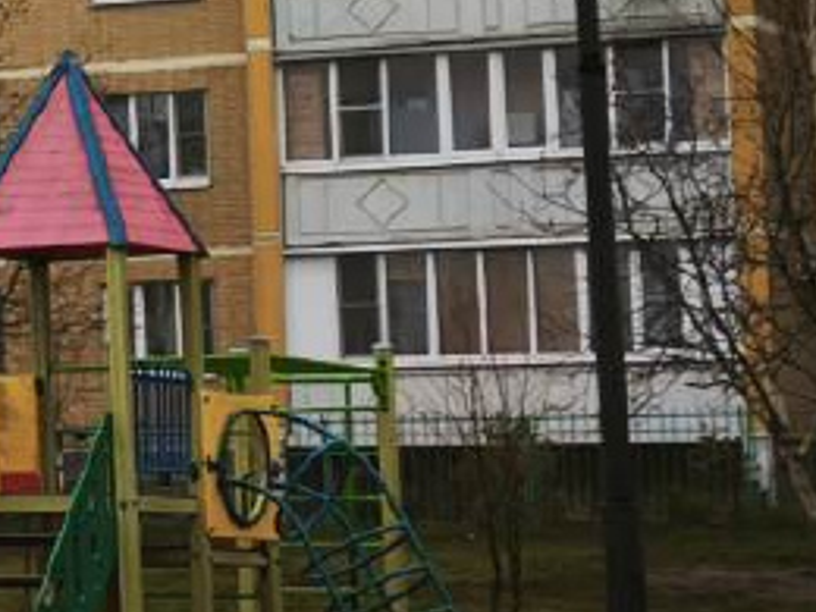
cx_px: -1023
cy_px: -268
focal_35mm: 180
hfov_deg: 9.9
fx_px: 4243
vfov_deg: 8.1
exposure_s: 1/327
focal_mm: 5.35
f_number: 1.7
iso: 80
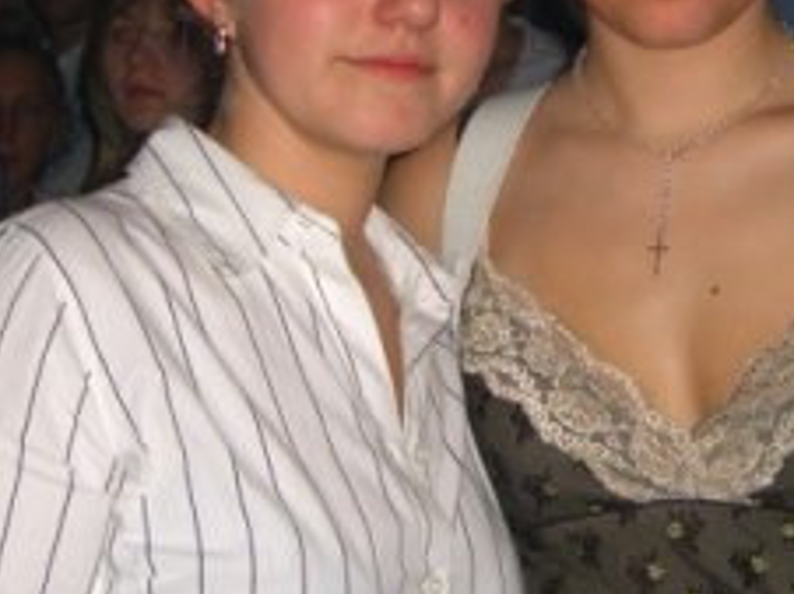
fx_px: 2314
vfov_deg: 14.5
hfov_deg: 19.4
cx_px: 488
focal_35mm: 101
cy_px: 109
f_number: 2.8
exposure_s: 1/60
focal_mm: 7.9
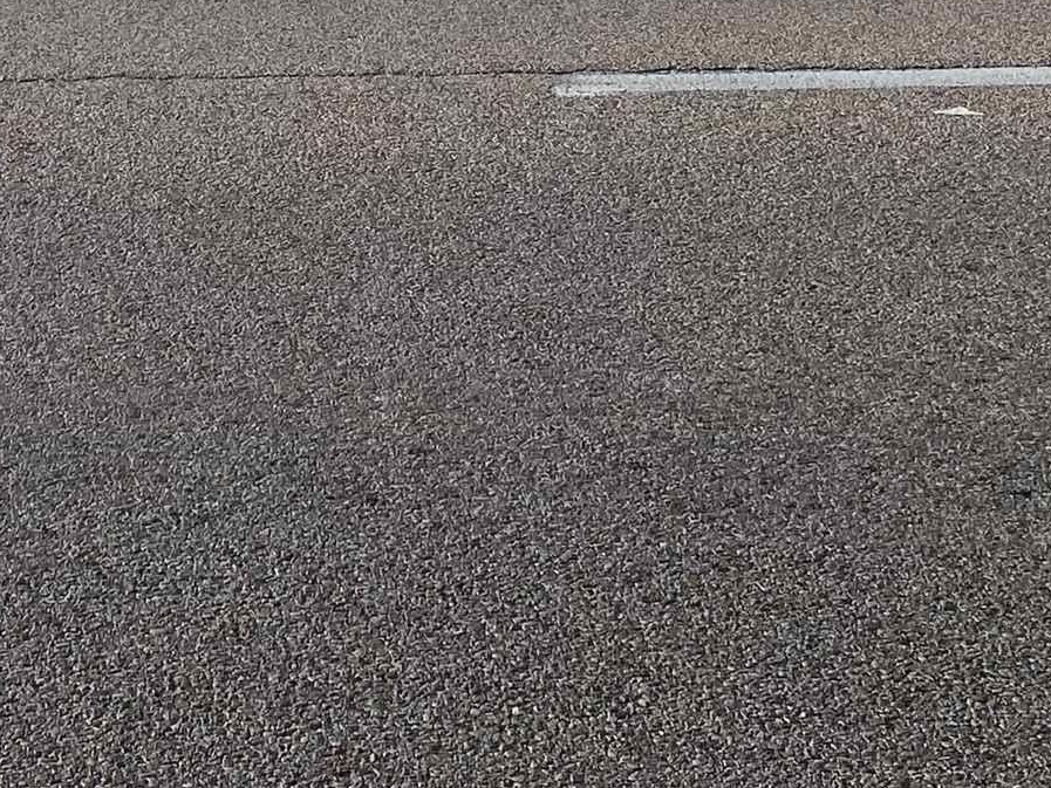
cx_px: 177
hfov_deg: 21.7
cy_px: -502
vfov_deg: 15.0
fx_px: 2703
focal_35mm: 89
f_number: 1.8
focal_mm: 4.25
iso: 32
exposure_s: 1/1007
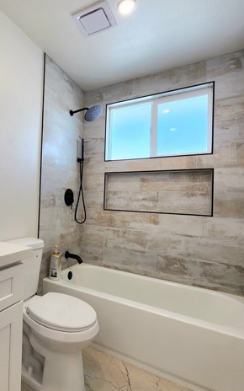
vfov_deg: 88.0
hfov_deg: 57.9
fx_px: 202
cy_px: 195
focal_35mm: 19
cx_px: 51
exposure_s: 1/120
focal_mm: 2.2
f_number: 2.2
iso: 64
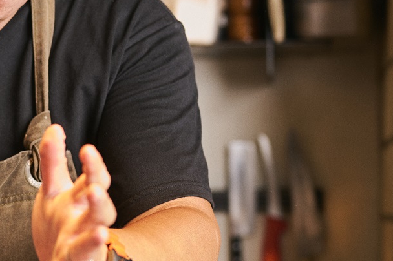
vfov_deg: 9.2
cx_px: -148
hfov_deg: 13.3
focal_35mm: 148
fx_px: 1614
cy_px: 151
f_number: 2.8
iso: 320
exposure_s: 1/160
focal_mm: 50
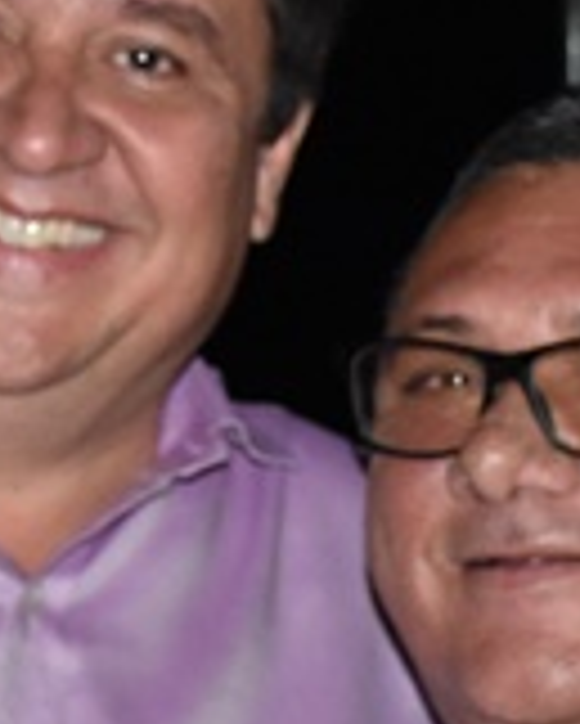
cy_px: 605
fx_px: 4037
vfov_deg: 10.2
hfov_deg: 8.2
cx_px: 301
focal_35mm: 188
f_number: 4.5
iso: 2500
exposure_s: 1/200
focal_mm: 27
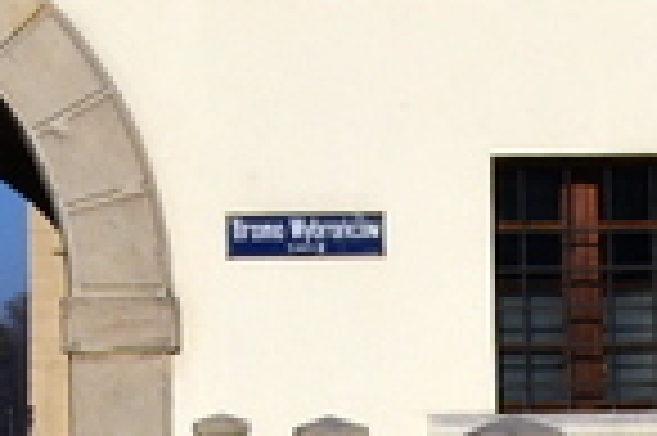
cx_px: -112
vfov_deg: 6.4
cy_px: 18
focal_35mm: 214
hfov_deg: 9.5
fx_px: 3901
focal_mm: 26
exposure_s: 1/500
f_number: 11
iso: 220
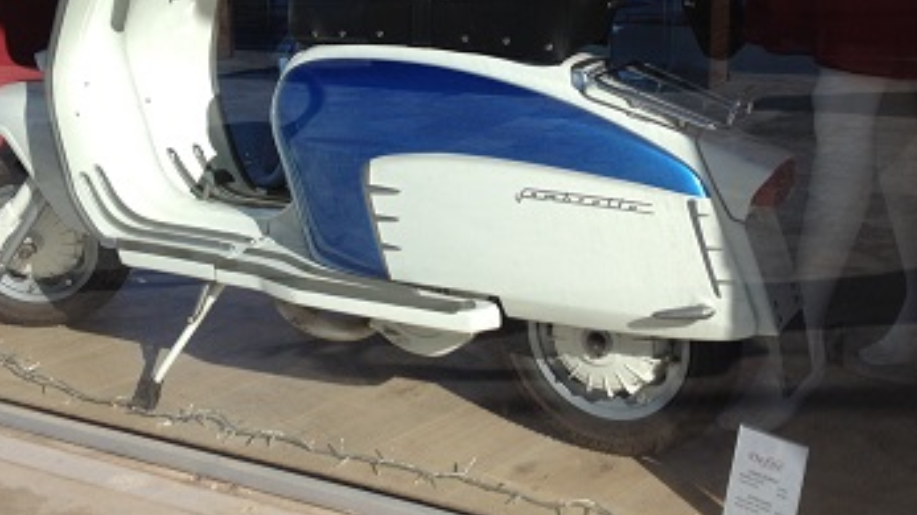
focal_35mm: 55
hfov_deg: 37.8
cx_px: 391
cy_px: 102
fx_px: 1337
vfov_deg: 21.5
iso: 50
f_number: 2.4
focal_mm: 4.28
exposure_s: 1/1972
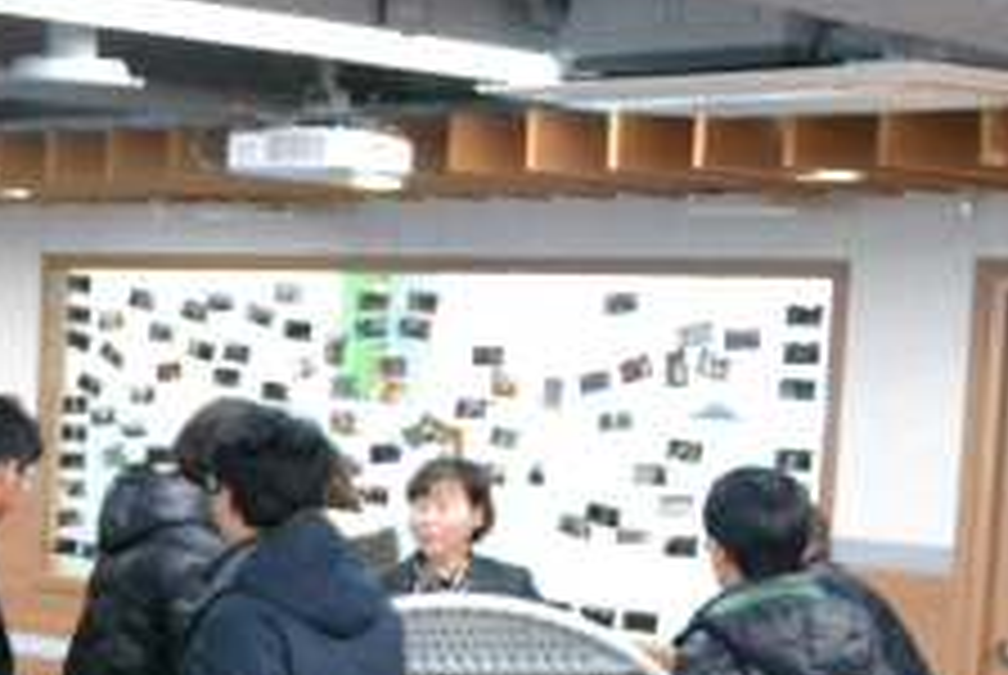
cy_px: 556
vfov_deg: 15.3
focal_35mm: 89
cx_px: -454
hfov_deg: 20.1
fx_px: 2495
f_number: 5
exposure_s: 1/30
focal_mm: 18
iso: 2800
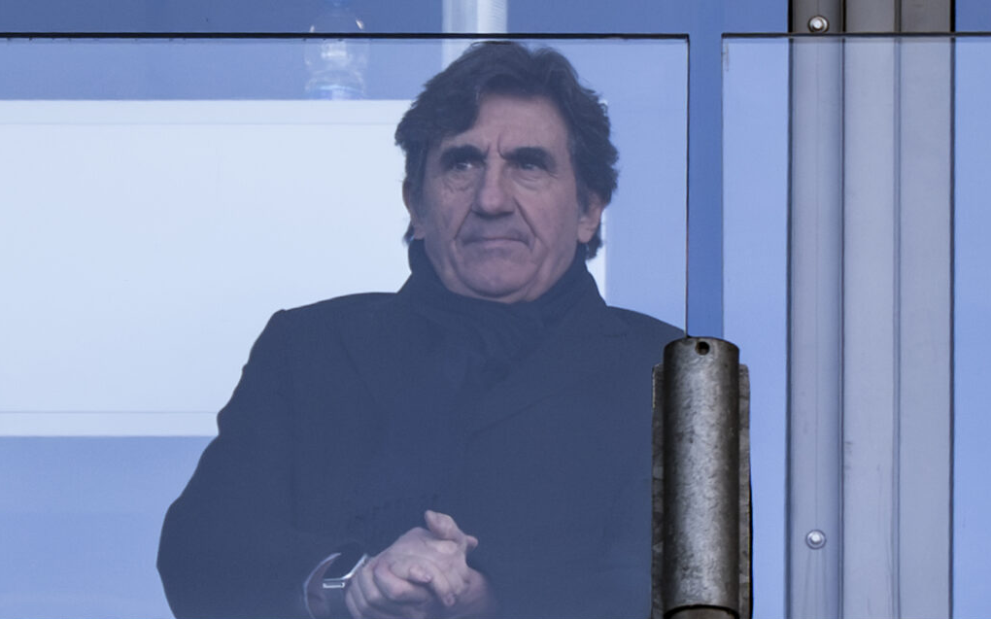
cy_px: 309
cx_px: 496
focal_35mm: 307
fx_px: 8290
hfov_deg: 6.8
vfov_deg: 4.3
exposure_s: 1/800
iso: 320
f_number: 2.8
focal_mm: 200
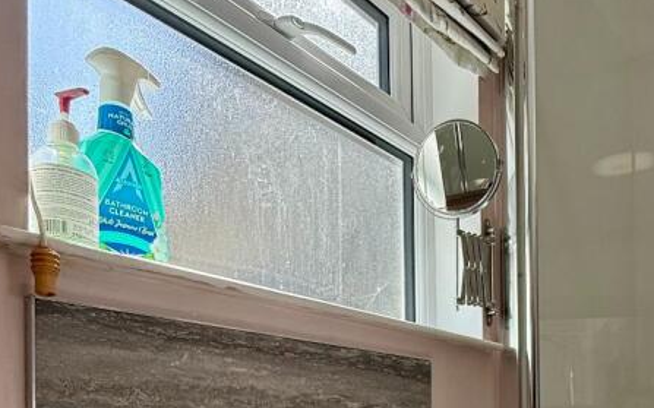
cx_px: 435
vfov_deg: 33.1
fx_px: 606
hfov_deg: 55.6
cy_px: 436
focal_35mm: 34
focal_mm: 2.22
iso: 64
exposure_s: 1/201
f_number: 2.2
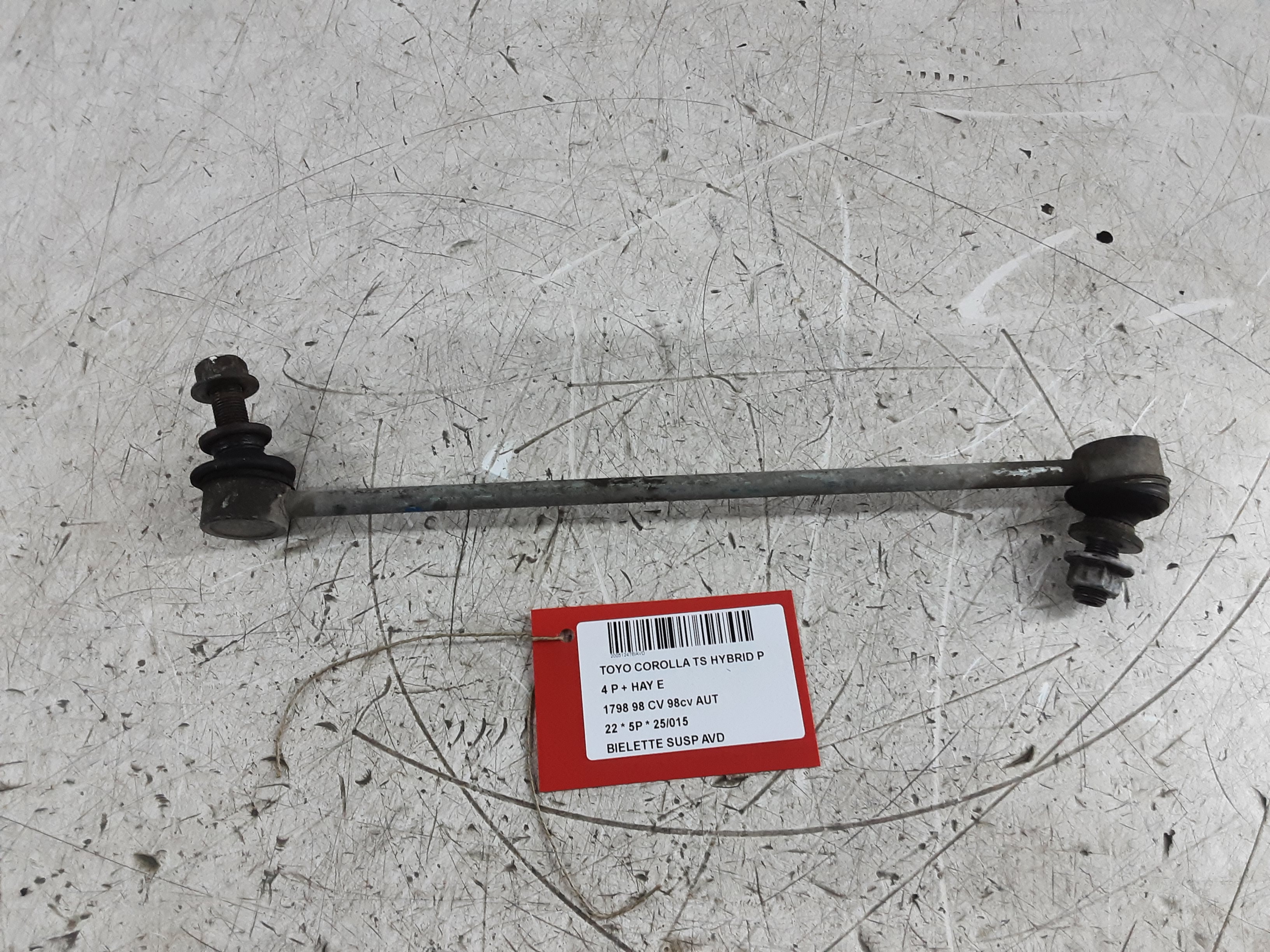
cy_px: 476
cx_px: 635
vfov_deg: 51.4
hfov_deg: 65.3
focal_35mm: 27
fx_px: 991
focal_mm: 2.91
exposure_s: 1/50
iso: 125
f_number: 1.9
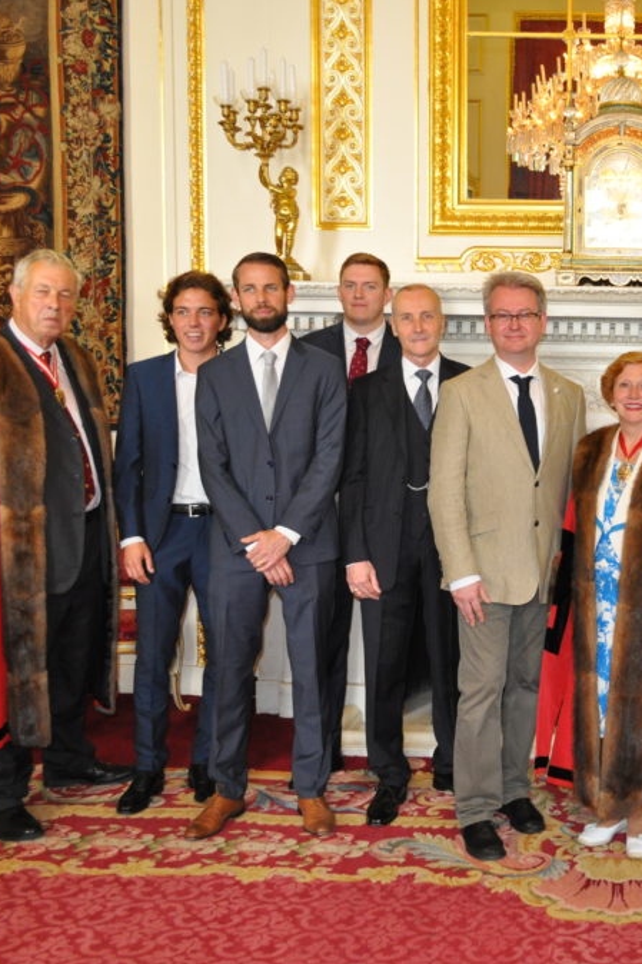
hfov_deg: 30.3
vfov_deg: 47.4
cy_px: 482
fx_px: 1097
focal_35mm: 41
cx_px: 642
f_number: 3.5
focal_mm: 18
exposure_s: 1/80
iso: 800
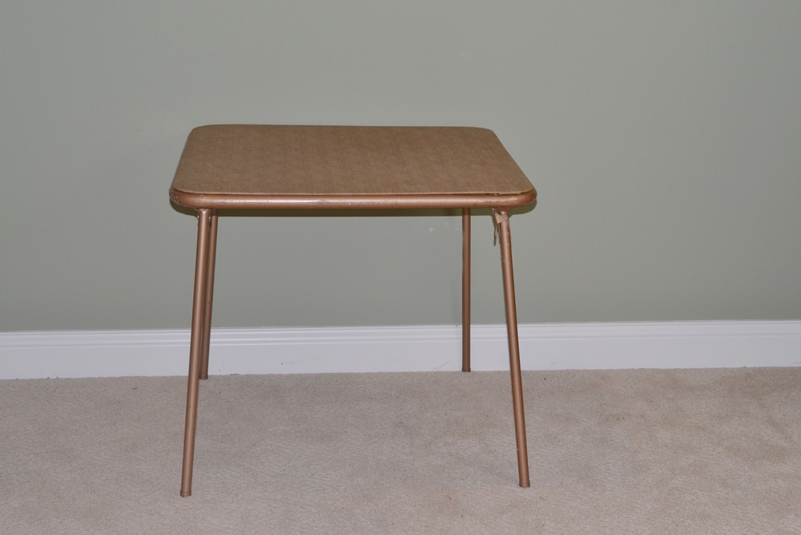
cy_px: 268
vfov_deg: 22.6
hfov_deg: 33.4
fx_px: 1335
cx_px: 400
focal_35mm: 60
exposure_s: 1/60
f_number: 8
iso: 320
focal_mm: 40
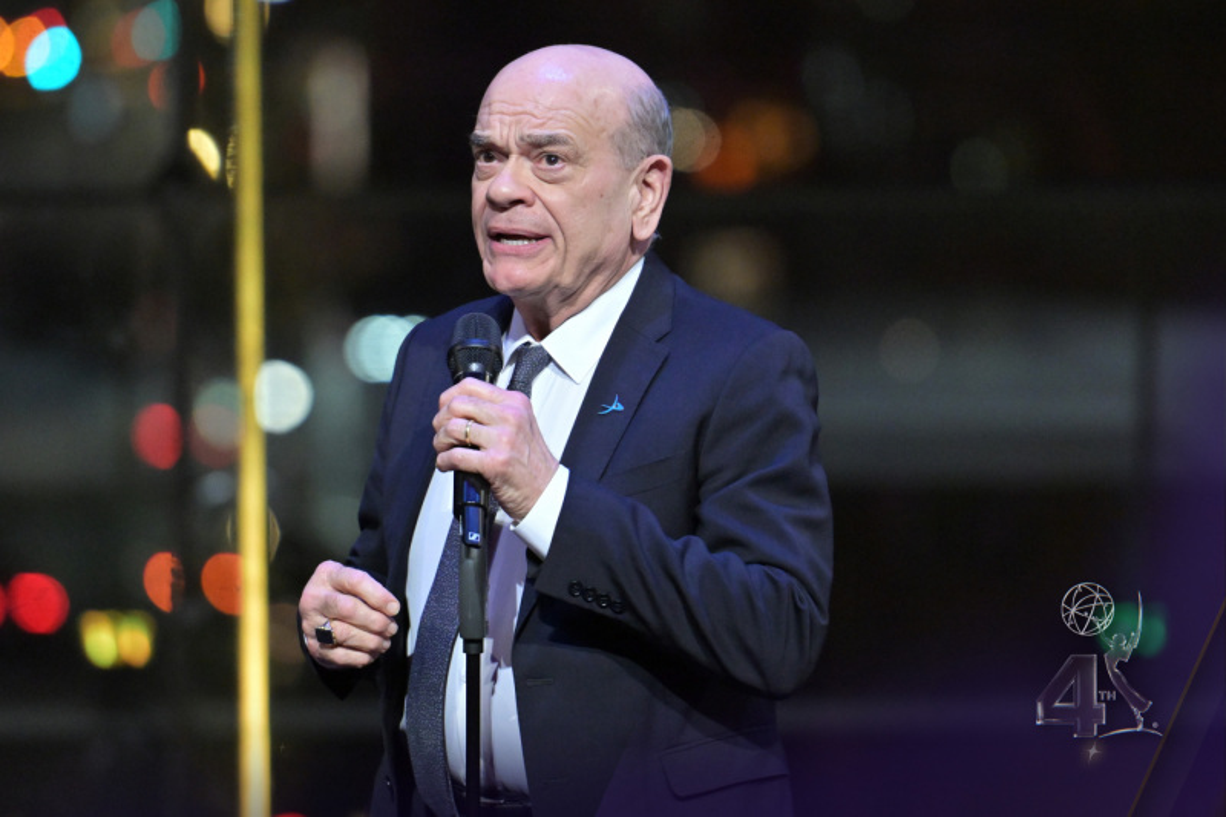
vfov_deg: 4.6
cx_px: 613
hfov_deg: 6.9
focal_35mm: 300
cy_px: 408
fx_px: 10214
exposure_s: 1/400
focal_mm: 200
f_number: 2.8
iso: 4000
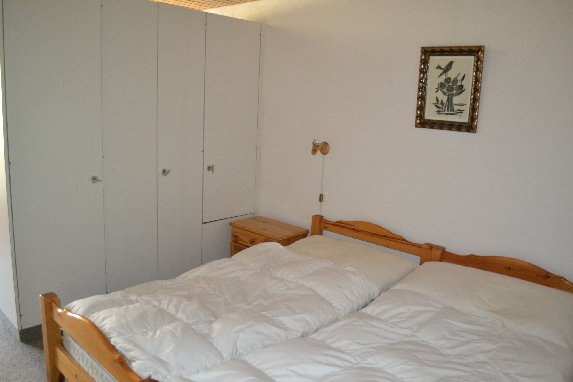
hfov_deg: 67.4
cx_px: 286
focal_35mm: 27
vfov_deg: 47.9
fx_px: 430
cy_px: 191
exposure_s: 1/60
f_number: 3.5
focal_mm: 18
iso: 3200
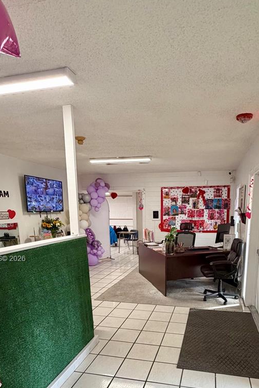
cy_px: 259
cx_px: 161
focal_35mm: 23
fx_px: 248
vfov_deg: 73.7
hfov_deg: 54.5
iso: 320
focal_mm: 2.22
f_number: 2.2
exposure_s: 1/120
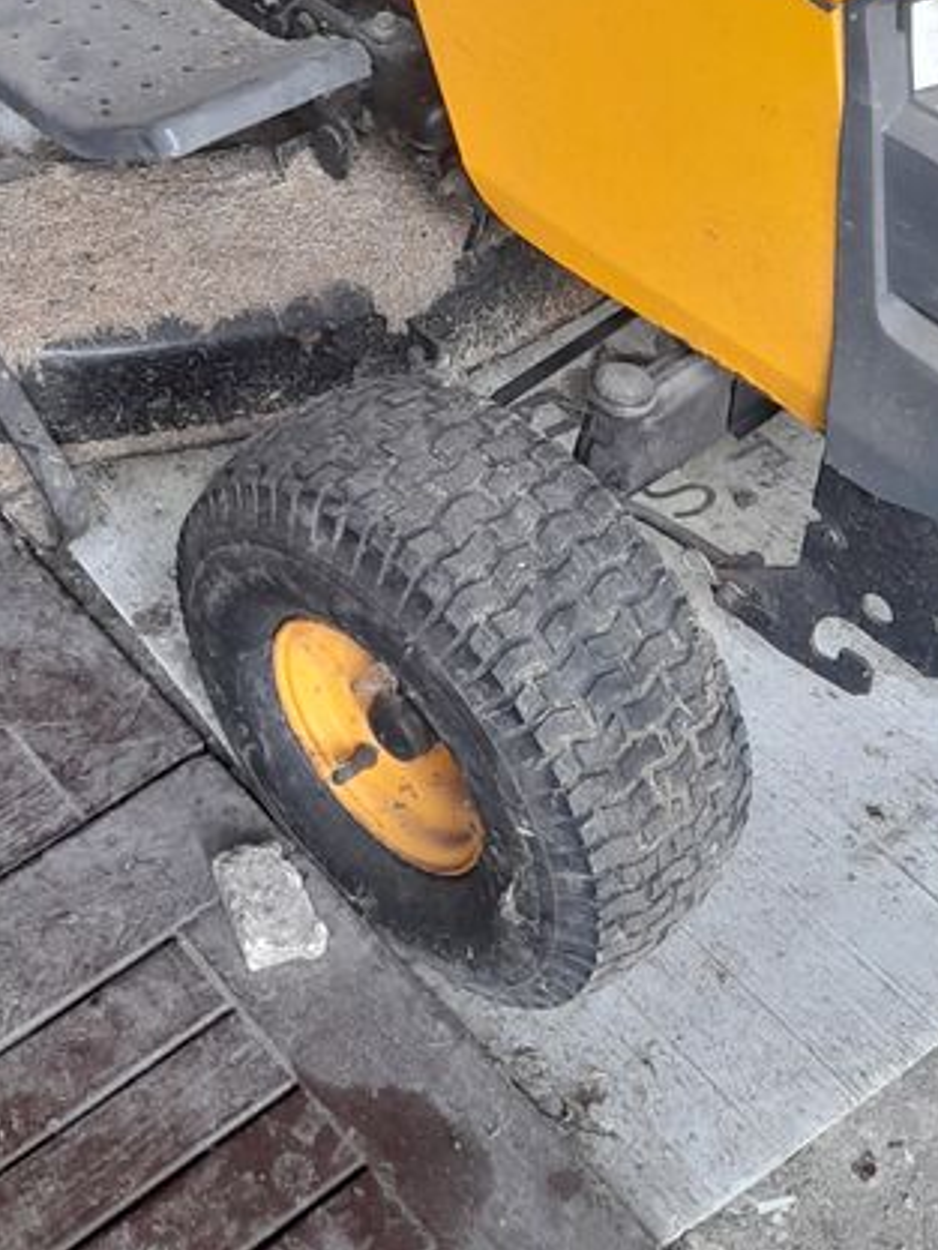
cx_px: 279
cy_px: 117
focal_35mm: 60
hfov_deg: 24.3
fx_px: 2167
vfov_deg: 30.7
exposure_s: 1/50
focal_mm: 4.6
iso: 200
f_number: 2
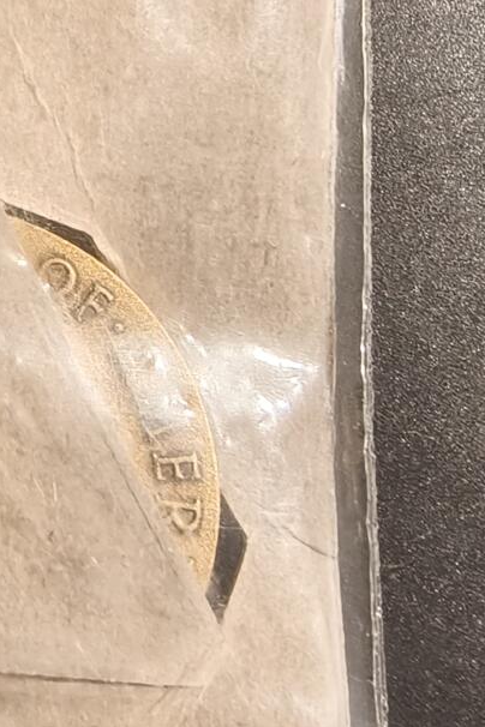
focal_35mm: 71
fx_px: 1435
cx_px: -20
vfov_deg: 28.4
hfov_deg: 18.6
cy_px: 331
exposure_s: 1/64.9
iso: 200
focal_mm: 2.32
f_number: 2
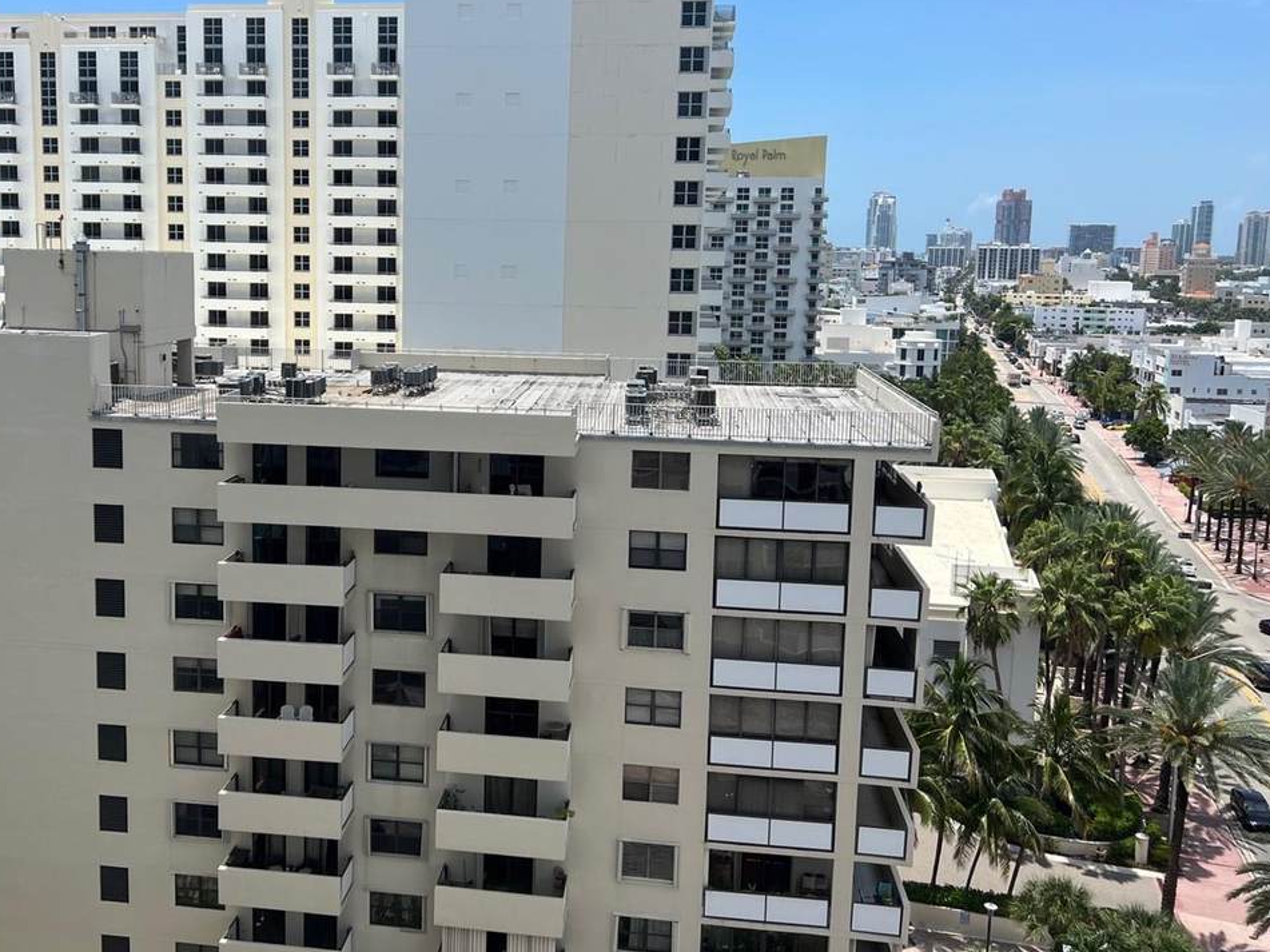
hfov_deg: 51.9
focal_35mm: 35
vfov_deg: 40.6
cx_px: 455
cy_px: 398
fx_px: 1284
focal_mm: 5.7
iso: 50
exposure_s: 1/5587
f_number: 1.5
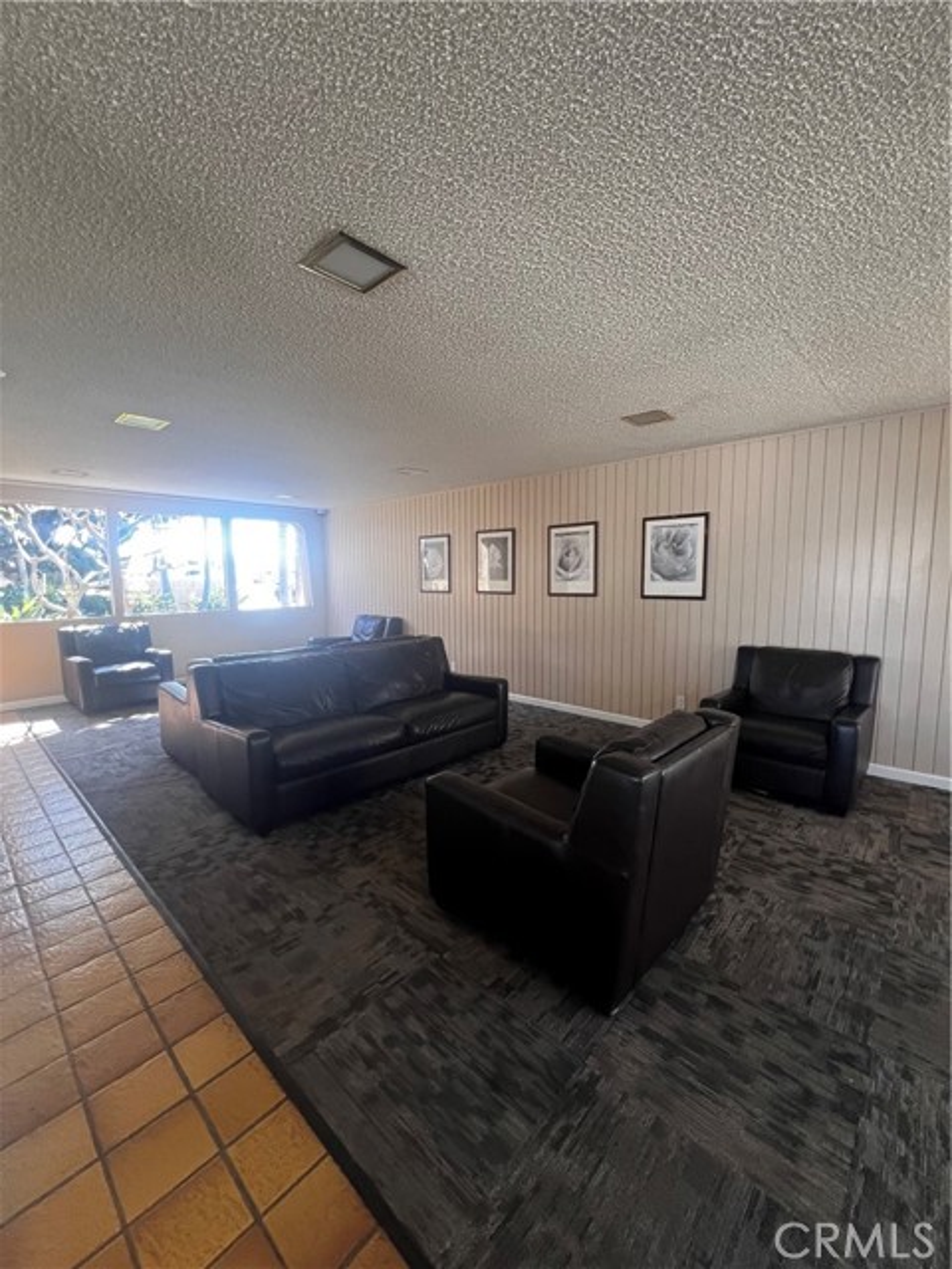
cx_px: 476
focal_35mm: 13
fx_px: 477
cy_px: 634
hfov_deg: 89.9
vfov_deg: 106.2
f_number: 1.8
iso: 250
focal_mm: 1.57
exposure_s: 1/120
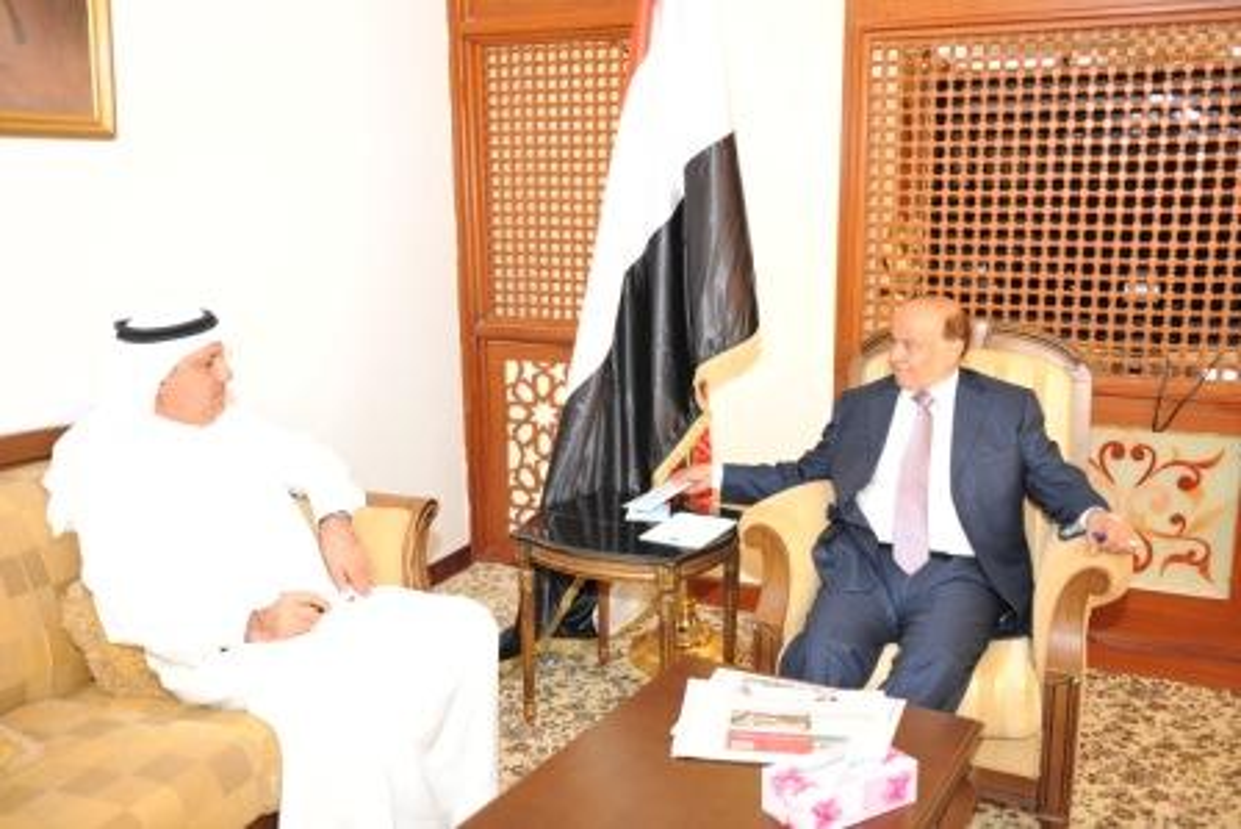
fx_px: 1172
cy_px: 414
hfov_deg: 55.8
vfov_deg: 38.9
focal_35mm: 34
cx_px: 620
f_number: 2.8
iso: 400
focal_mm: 34
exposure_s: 1/100
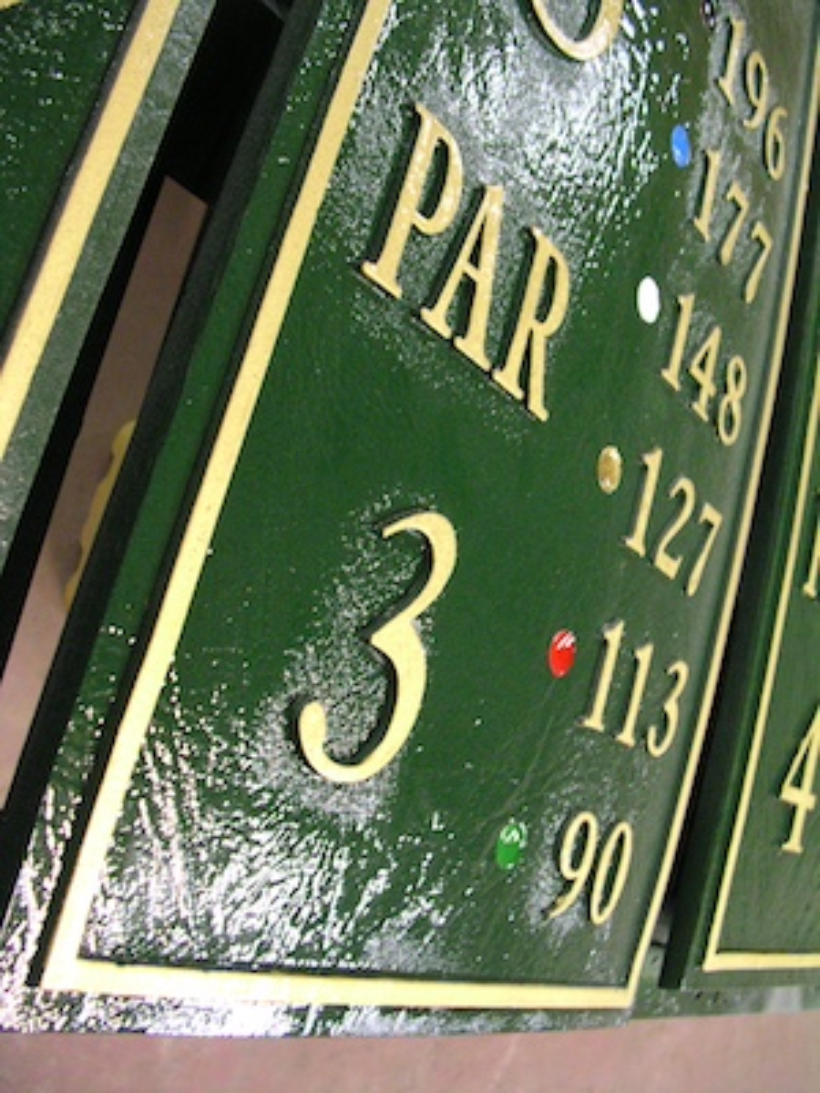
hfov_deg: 38.7
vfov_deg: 50.1
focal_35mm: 37
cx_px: 410
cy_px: 546
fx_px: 1169
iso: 400
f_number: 2.7
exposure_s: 1/5.3
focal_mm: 5.6
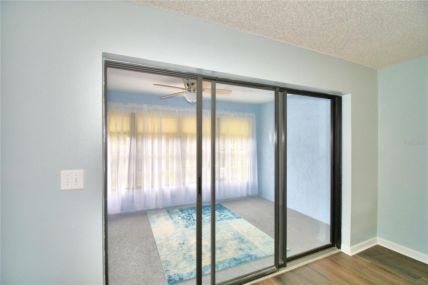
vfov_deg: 77.3
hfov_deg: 100.4
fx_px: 178
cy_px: 142
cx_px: 214
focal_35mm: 15
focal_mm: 10
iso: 160
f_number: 4.5
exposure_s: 1/60
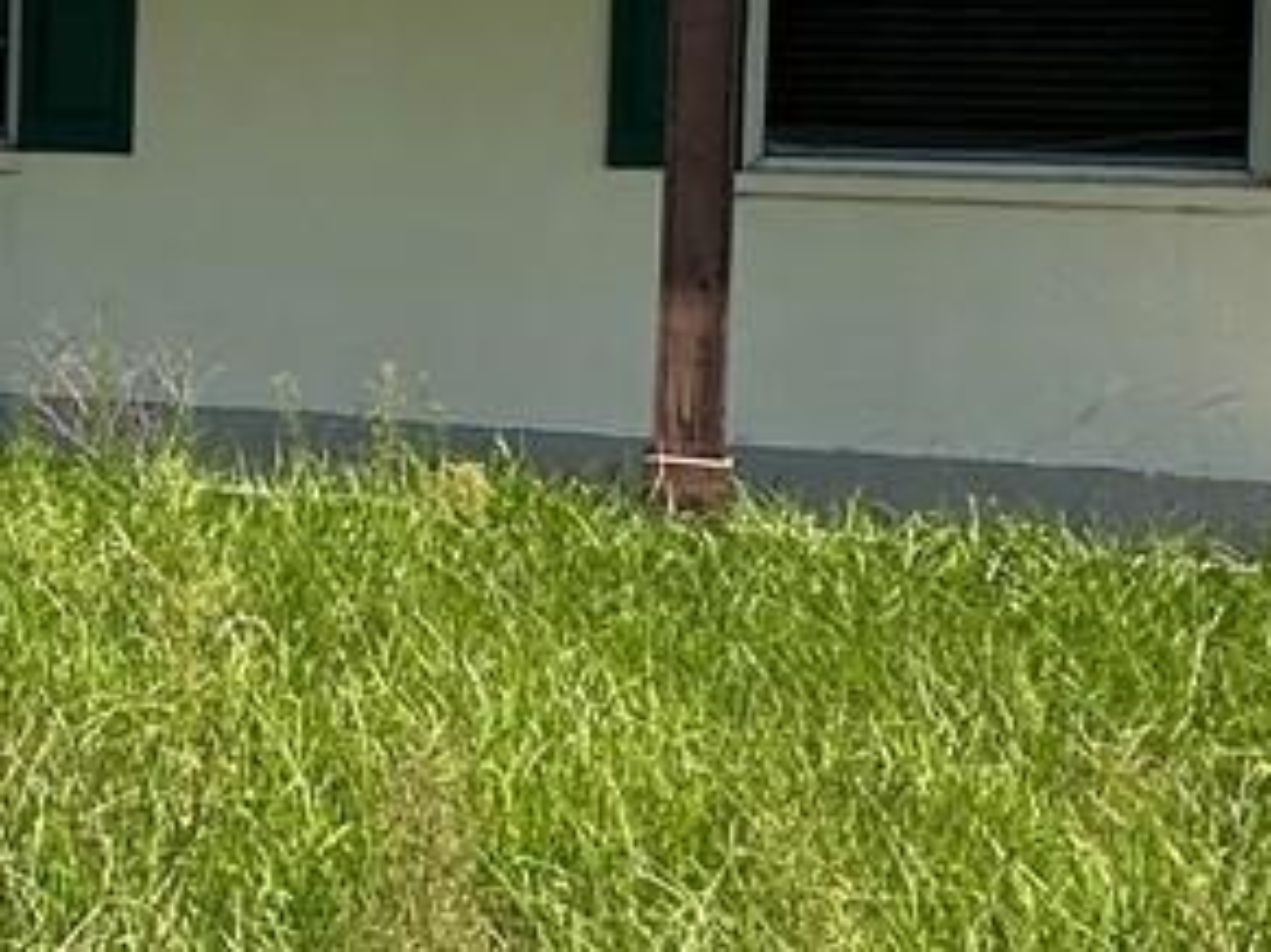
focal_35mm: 77
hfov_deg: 20.9
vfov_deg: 18.9
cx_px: -712
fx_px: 2826
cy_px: 162
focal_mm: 2.22
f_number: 2.2
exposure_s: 1/1595
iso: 50
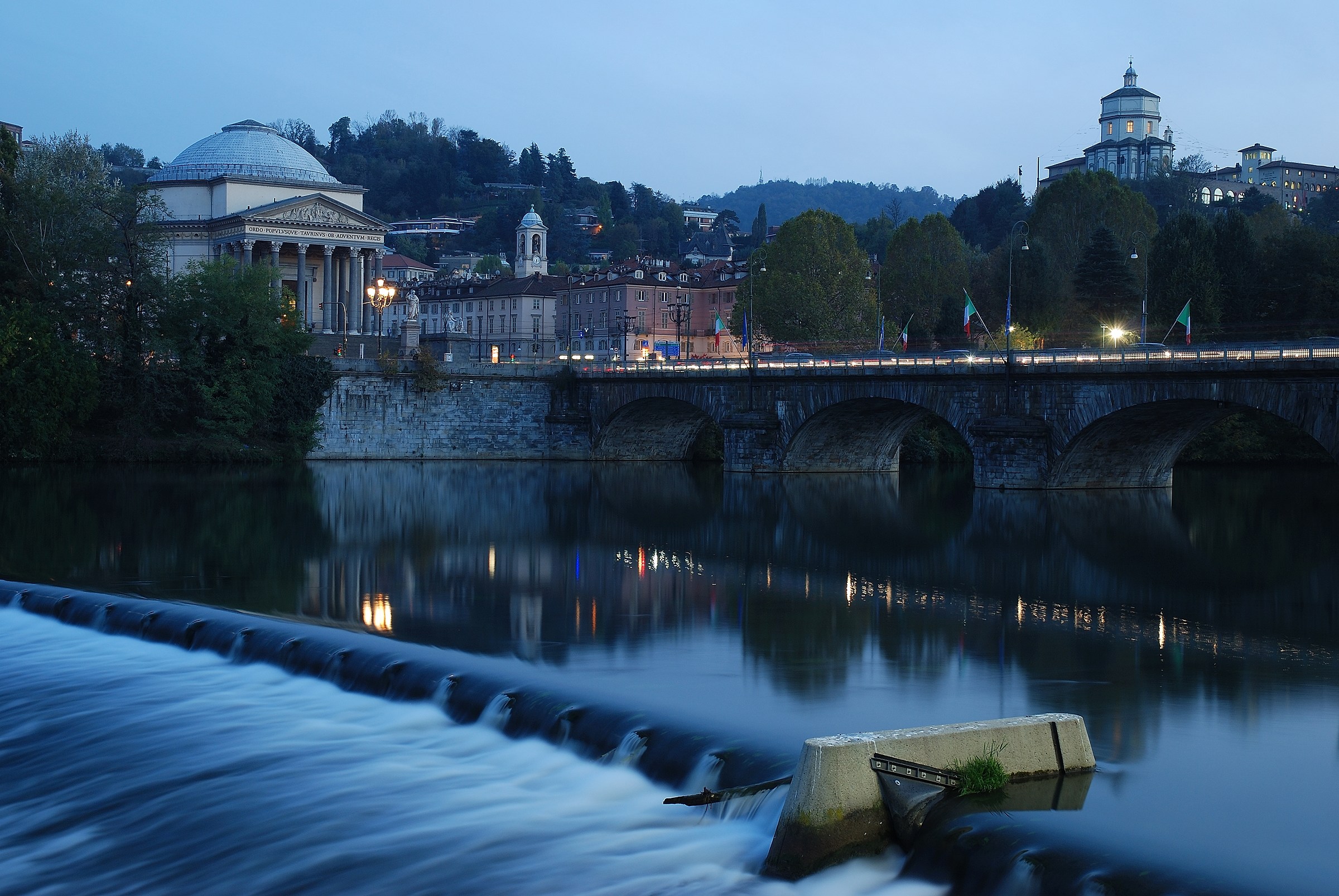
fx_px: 1899
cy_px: 448
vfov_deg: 26.5
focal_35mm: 51
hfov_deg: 38.8
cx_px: 670
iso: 100
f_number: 10
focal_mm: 34
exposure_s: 30
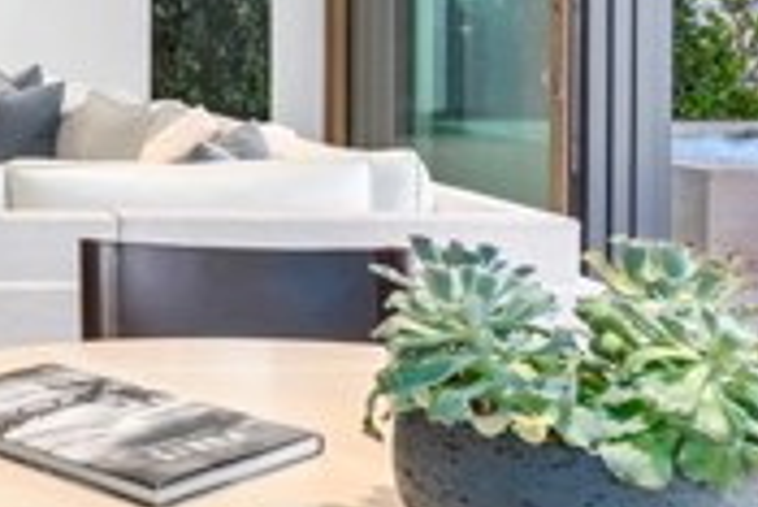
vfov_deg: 21.1
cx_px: -325
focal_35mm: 62
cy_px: -20
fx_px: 1306
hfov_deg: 25.7
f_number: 8
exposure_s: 1/8
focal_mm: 17
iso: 200
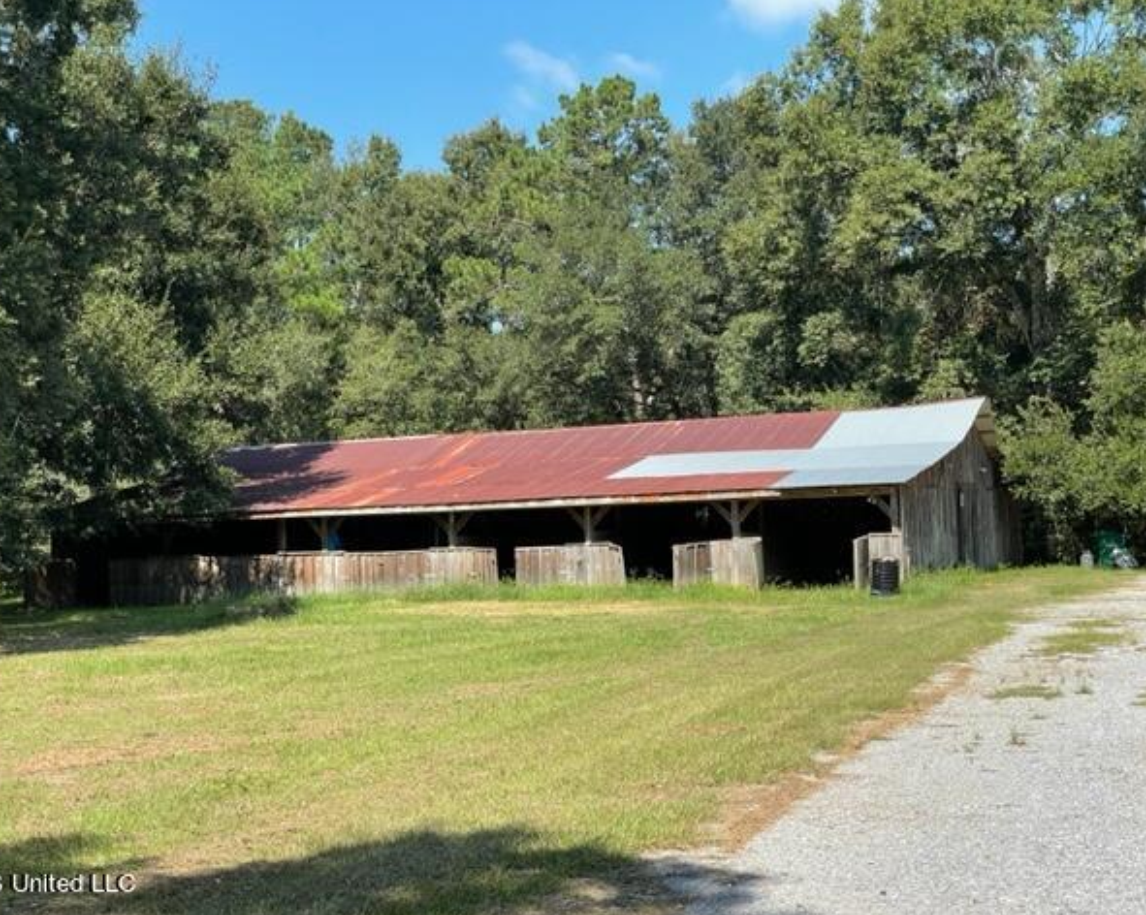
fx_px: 1864
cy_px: 459
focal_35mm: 55
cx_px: 560
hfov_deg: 34.2
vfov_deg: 27.6
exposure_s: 1/959
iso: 25
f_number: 2
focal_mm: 6
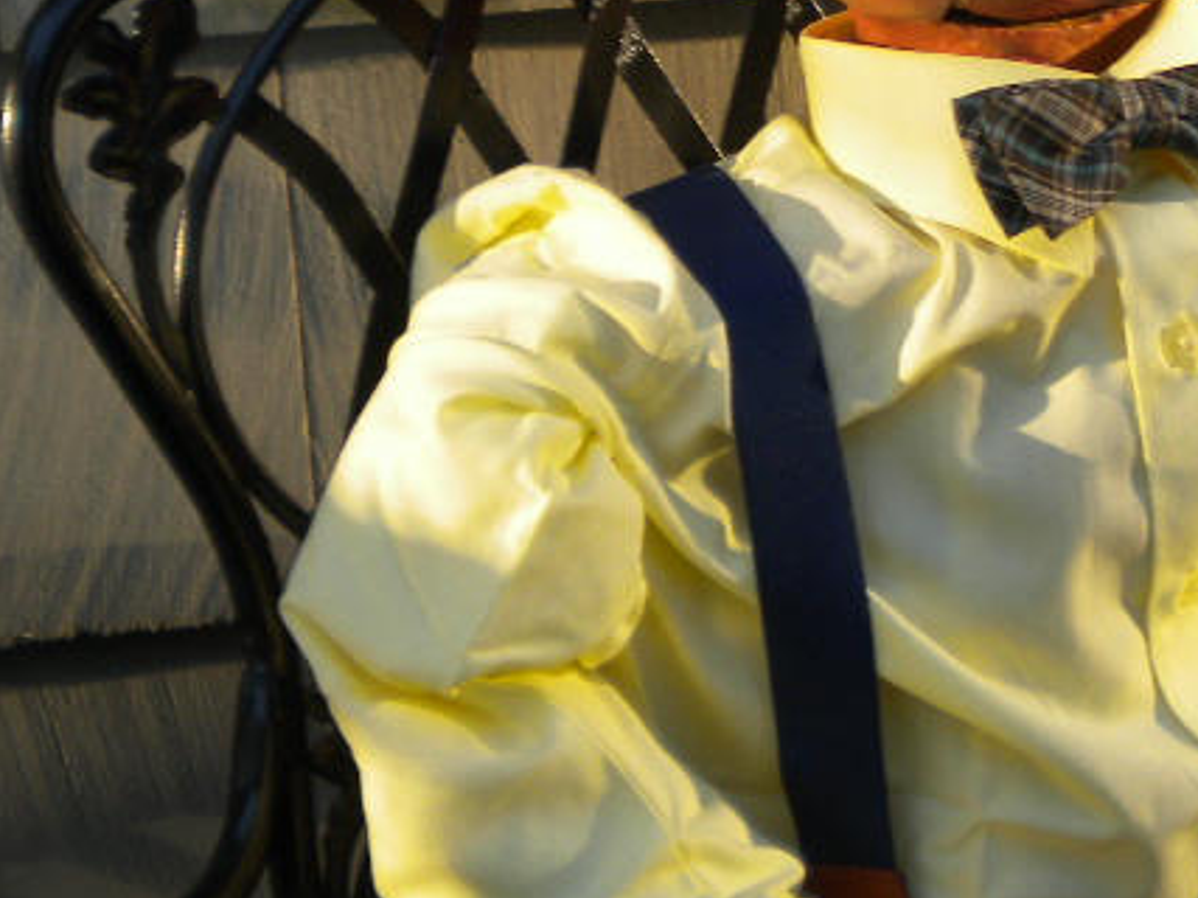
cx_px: 960
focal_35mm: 84
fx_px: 2906
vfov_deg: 17.1
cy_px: -59
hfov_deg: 23.0
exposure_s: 1/102
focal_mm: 6.3
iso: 80
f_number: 3.1
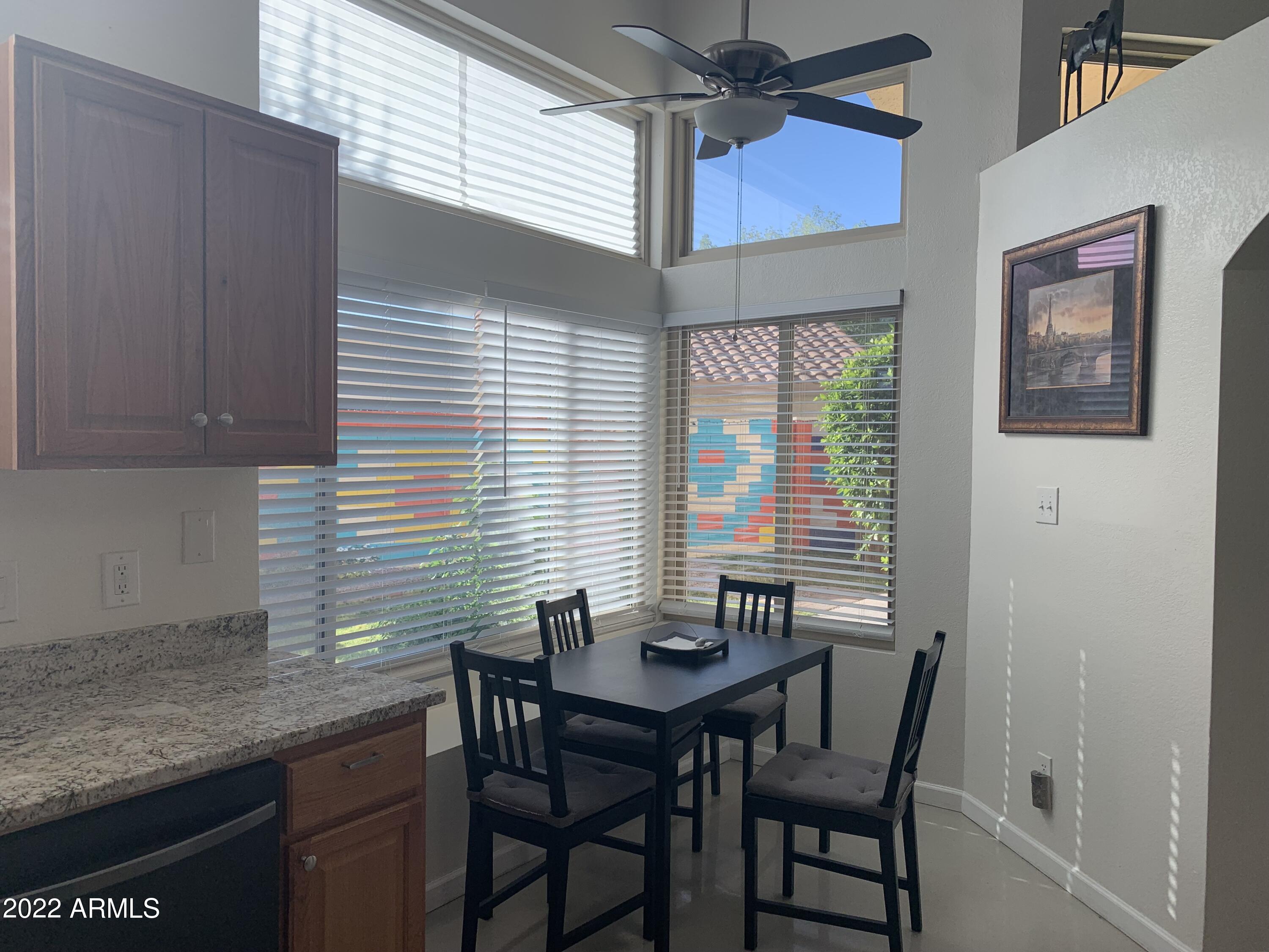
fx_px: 953
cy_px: 476
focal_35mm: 26
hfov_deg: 67.3
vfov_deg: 53.1
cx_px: 634
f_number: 1.8
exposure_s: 1/555
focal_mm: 4.25
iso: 25
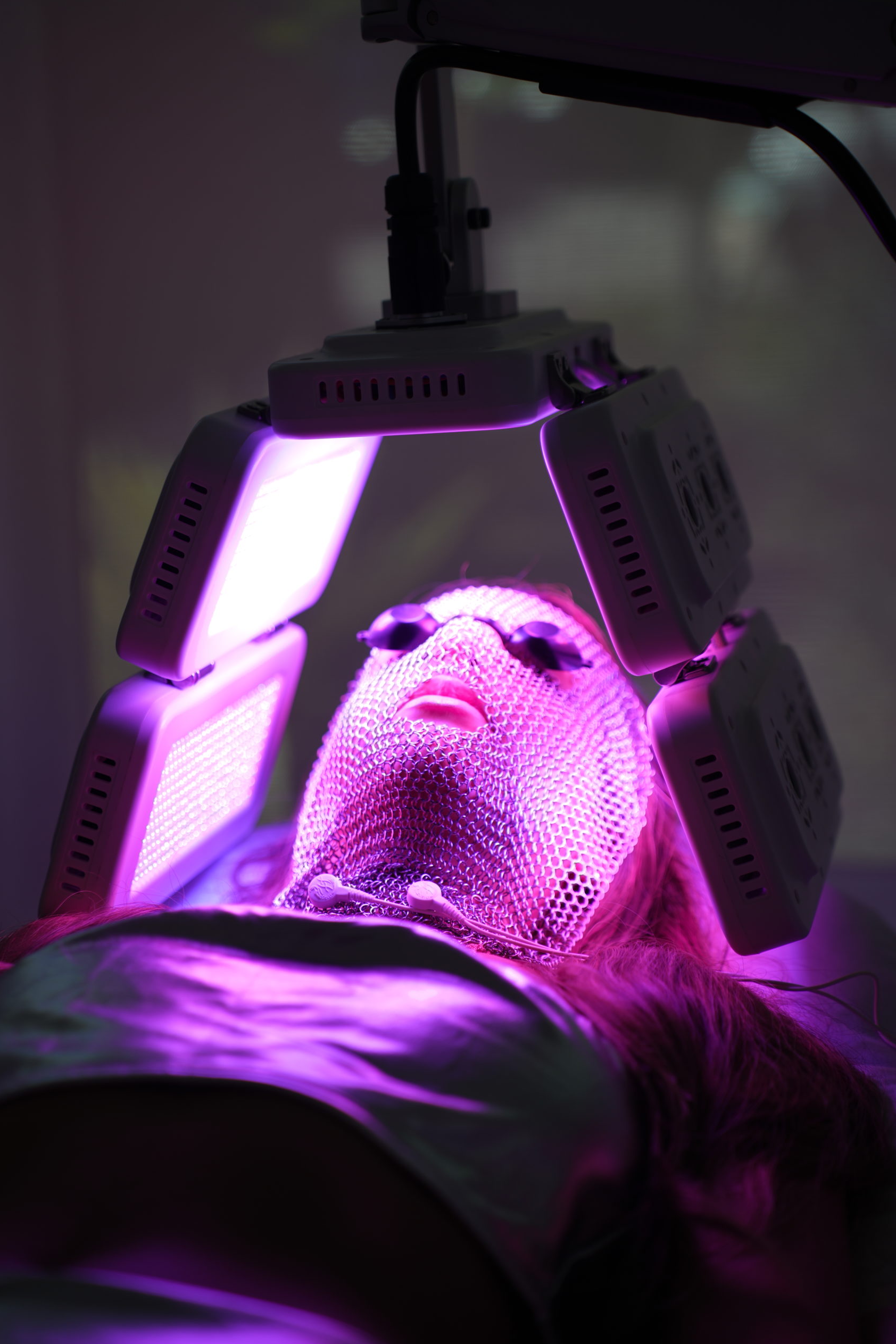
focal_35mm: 76
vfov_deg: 26.7
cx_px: 444
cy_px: 679
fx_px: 2837
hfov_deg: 17.9
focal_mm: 75
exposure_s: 1/100
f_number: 2.8
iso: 64
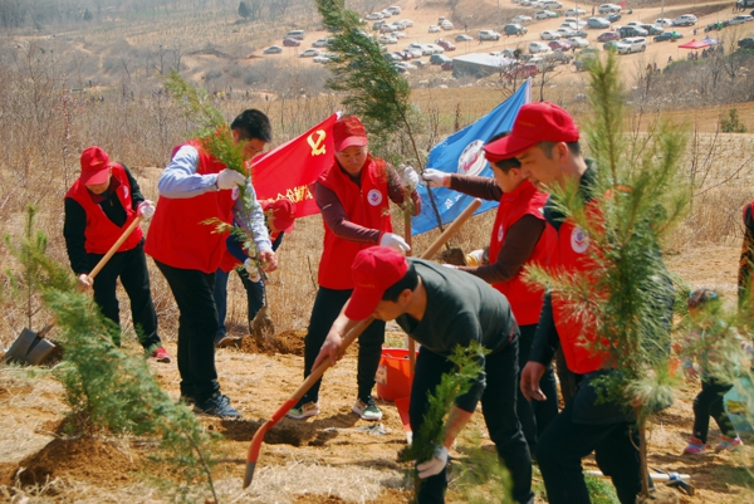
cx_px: 377
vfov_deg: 16.6
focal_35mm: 82
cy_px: 252
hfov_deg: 24.6
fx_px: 1729
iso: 200
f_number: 6.3
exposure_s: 1/400
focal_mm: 55
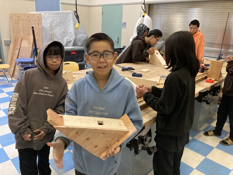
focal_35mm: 28
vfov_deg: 49.7
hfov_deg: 63.4
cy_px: 88
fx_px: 188
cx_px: 116
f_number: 1.8
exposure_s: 1/40
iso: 320
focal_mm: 3.99
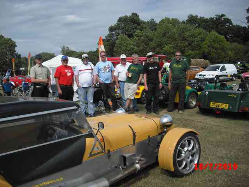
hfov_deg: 49.0
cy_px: 94
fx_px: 273
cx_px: 124
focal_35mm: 38
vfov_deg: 37.7
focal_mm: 6.2
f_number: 5.6
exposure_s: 1/640
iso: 64
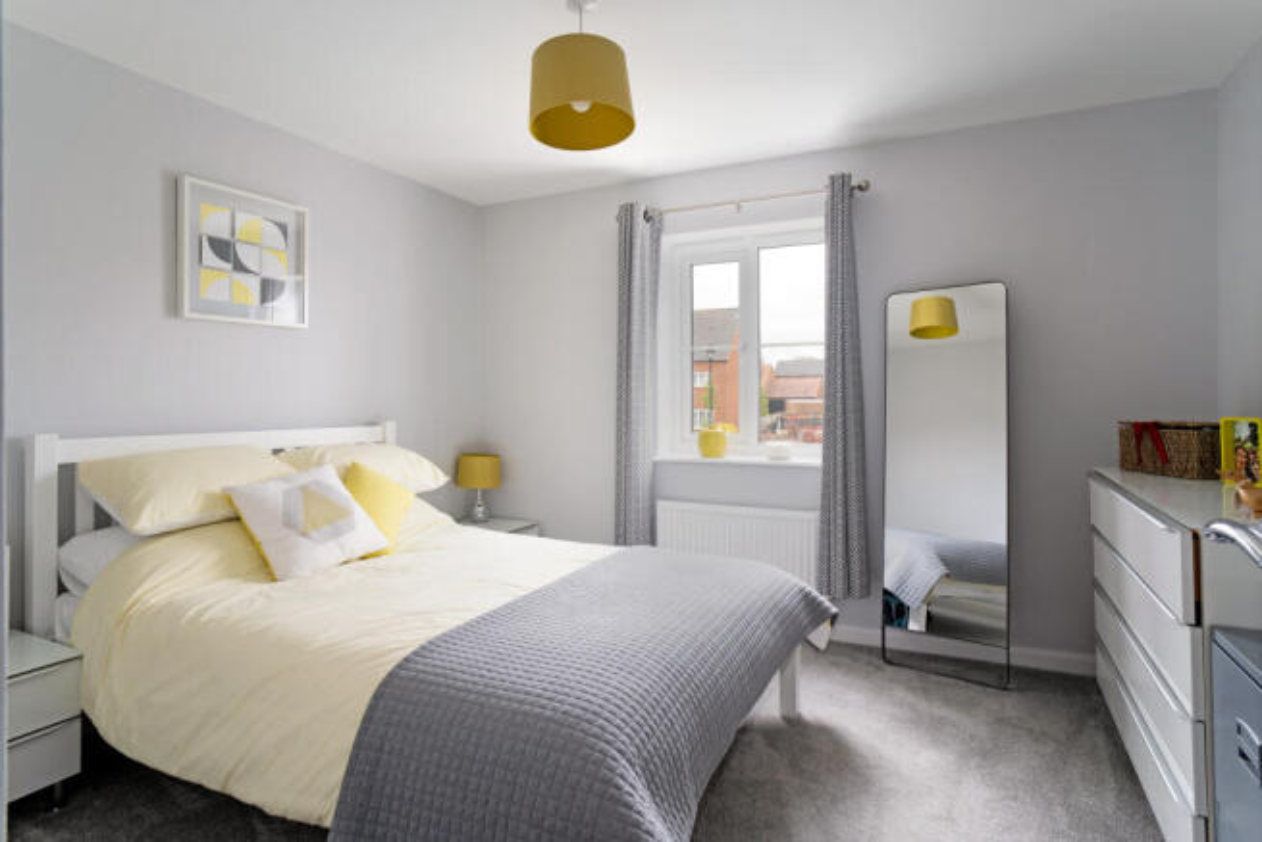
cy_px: 421
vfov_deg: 67.4
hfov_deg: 90.0
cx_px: 631
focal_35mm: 18
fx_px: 631
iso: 400
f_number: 8
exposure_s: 1/6
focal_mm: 18
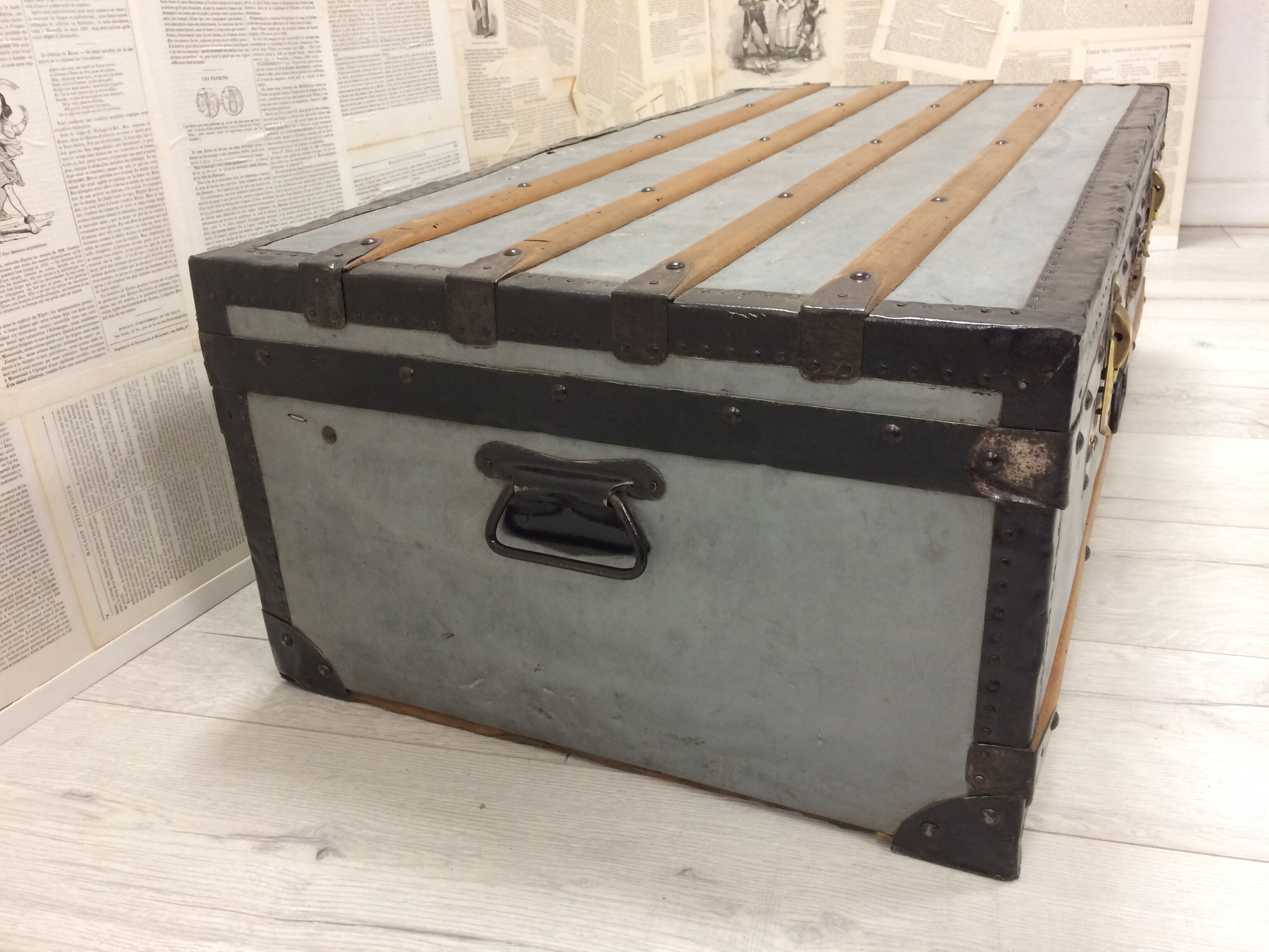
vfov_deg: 48.2
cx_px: 634
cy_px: 476
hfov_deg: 61.7
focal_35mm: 29
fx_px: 1063
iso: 160
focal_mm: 4.15
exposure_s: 1/33
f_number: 2.2
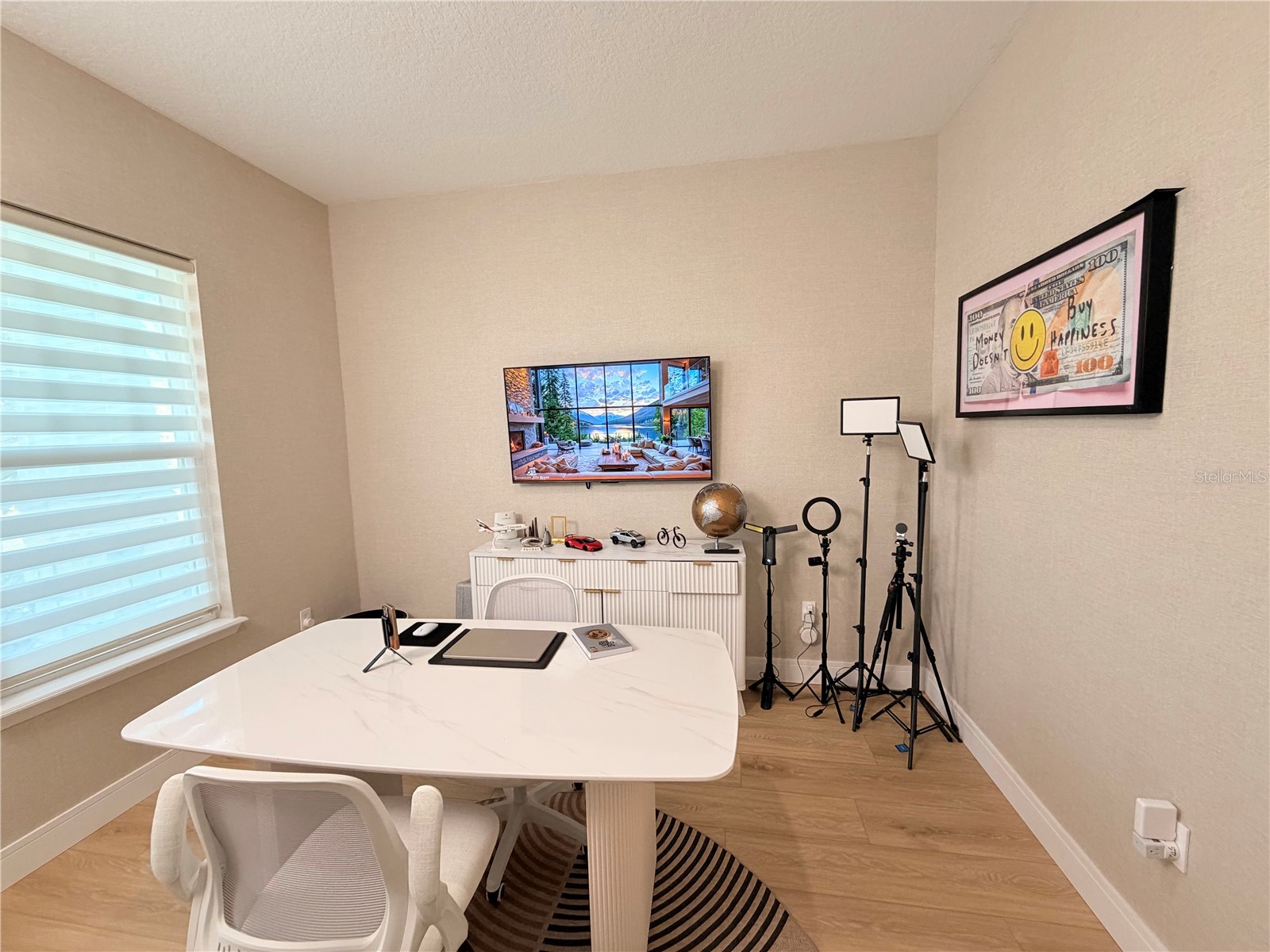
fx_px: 514
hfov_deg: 102.1
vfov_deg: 85.7
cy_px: 476
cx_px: 635
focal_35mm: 14
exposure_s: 1/121
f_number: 2.2
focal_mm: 2.22
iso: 250
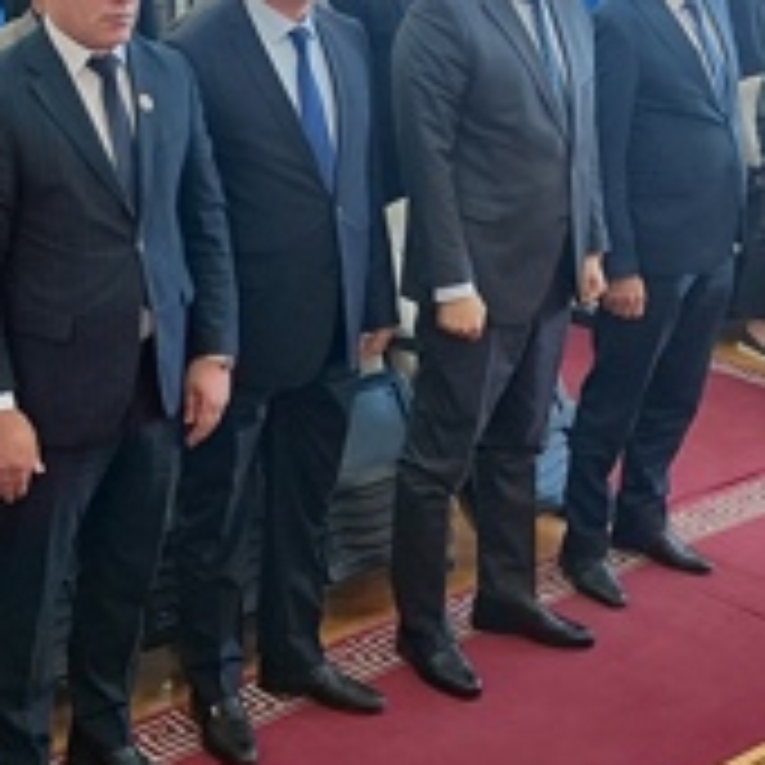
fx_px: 1825
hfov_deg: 23.6
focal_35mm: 73
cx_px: 270
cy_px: 173
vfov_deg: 23.4
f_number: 1.89
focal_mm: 5.95
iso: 235
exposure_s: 1/33
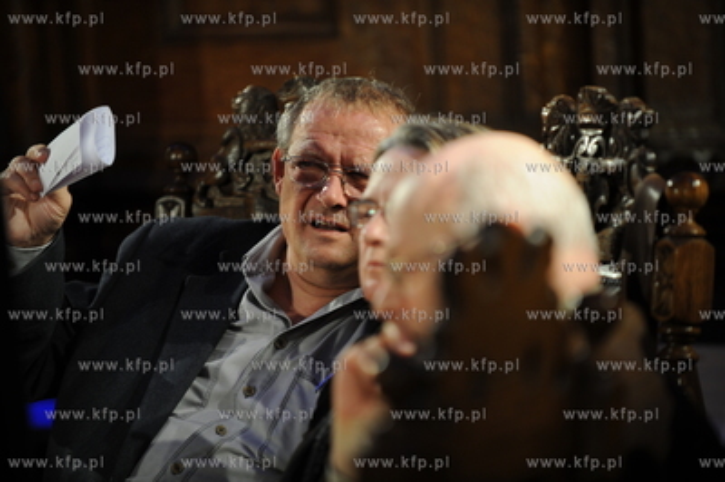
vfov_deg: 6.9
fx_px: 4024
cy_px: 241
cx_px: 362
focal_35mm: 200
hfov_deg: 10.3
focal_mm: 200
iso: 400
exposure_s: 1/50
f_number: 2.8
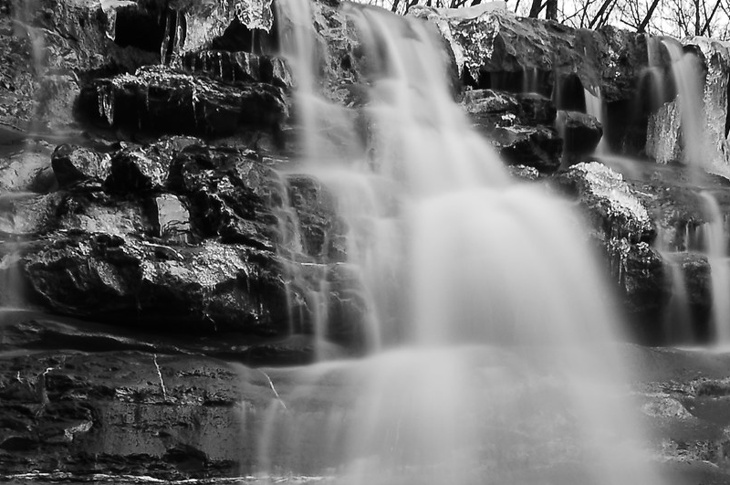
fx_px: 1002
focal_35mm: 50
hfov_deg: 39.9
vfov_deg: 24.1
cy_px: 618
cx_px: 435
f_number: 16
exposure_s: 13
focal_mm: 11
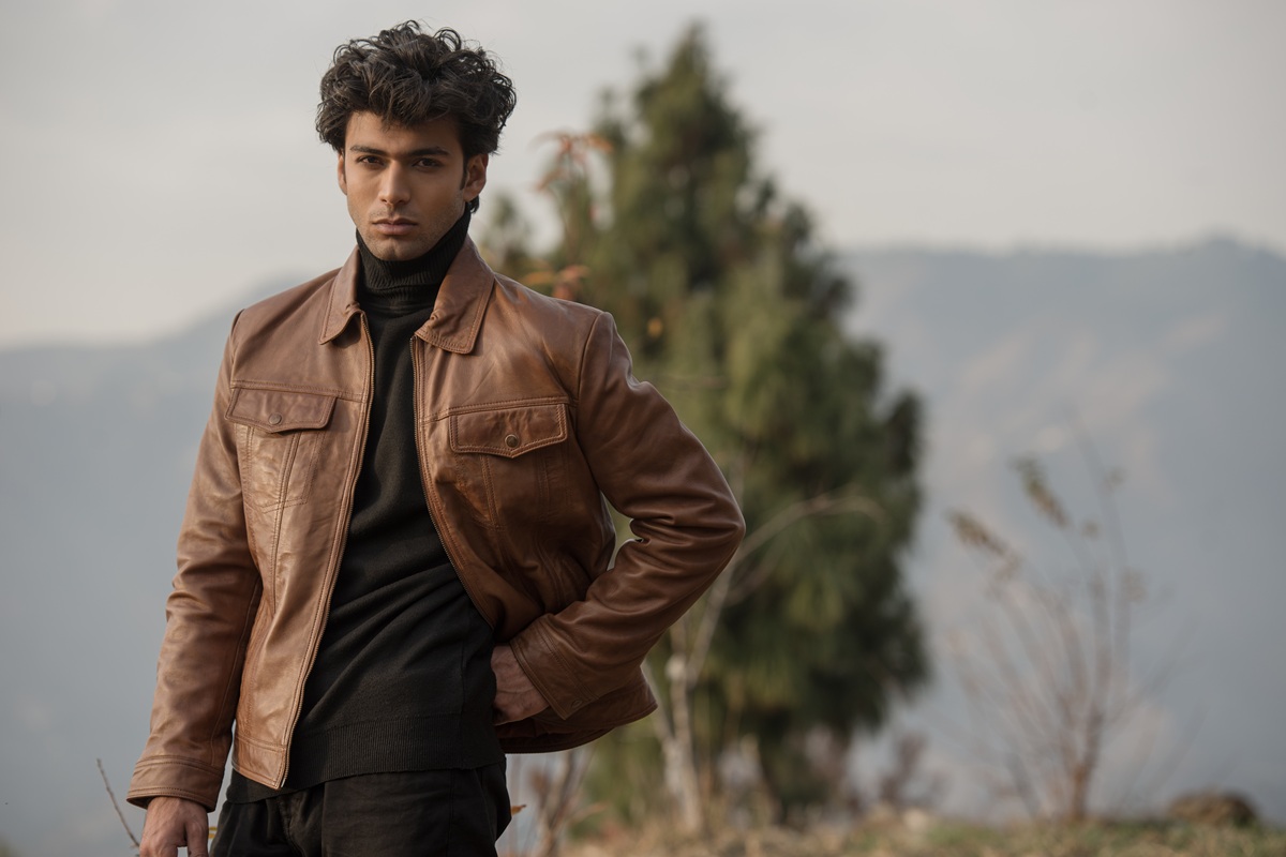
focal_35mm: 130
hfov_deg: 15.8
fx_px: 4644
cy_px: 428
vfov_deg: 10.5
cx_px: 643
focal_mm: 130
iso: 80
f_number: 4
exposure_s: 1/200
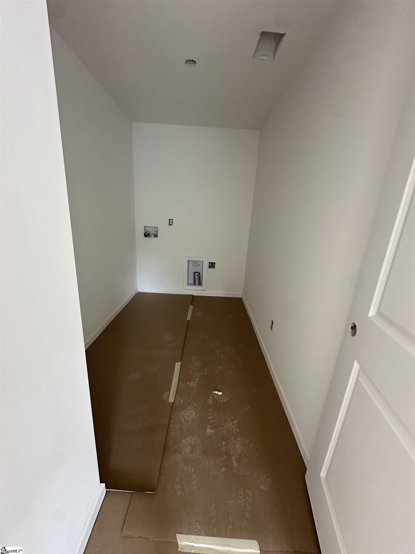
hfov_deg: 85.7
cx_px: 208
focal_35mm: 14
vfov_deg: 102.1
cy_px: 277
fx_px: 224
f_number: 2.2
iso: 320
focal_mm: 2.22
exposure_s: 1/98
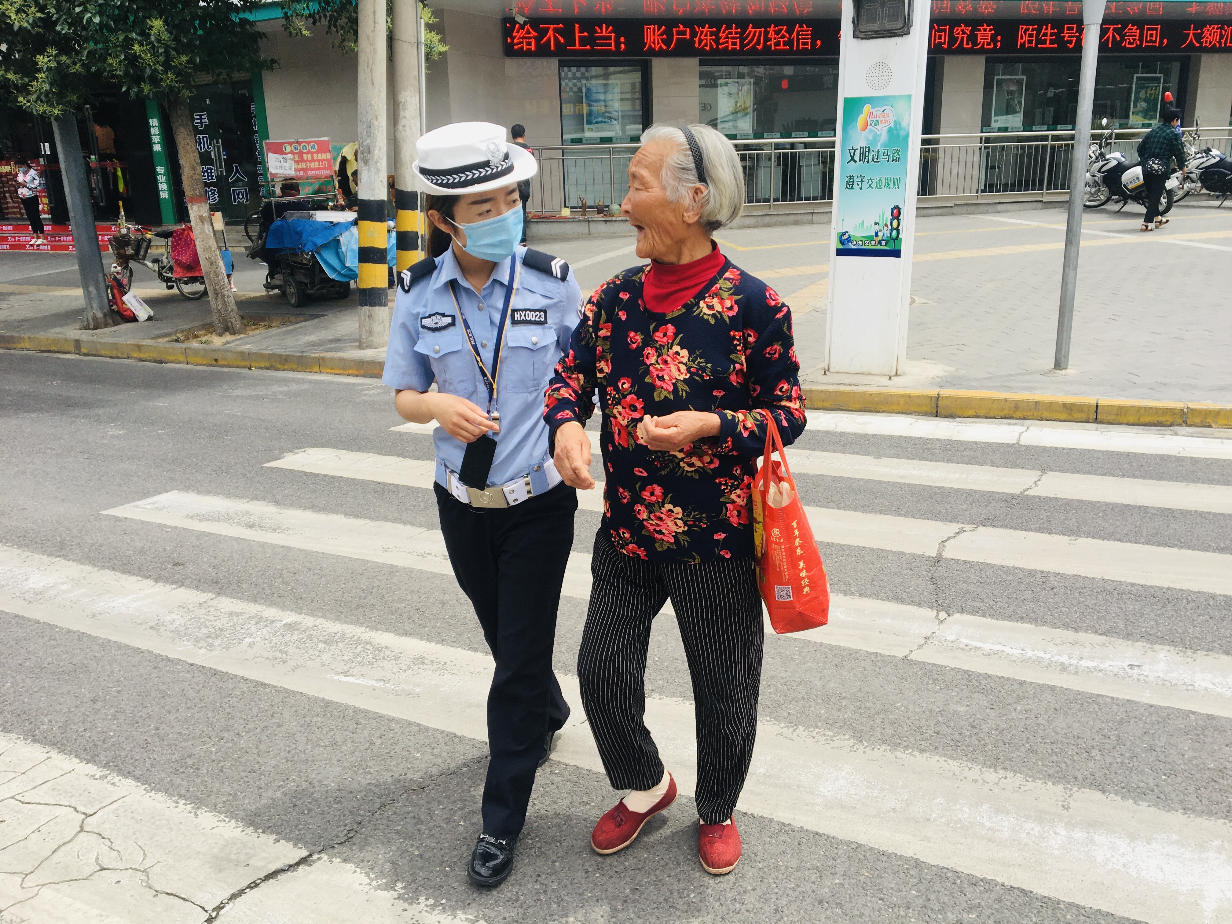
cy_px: 462
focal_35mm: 29
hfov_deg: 61.7
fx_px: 1032
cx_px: 616
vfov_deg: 48.2
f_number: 2.2
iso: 25
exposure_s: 1/725
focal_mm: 4.15
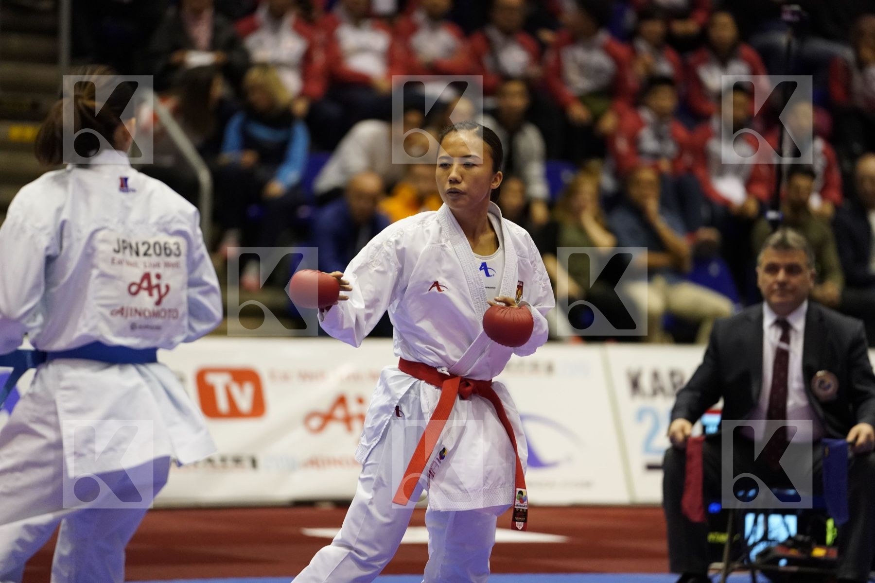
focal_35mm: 200
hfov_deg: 10.3
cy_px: 292
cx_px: 438
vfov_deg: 6.9
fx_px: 4861
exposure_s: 1/1000
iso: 4000
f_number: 2.8
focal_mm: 200
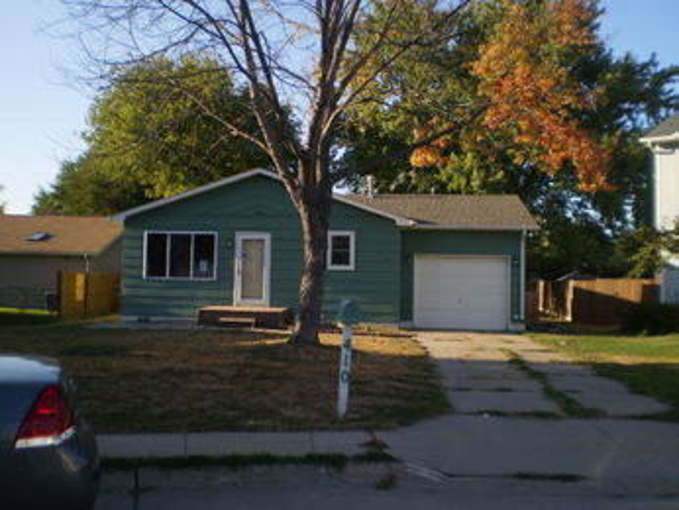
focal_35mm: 36
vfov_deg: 39.7
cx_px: 340
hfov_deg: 51.3
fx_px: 707
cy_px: 255
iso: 64
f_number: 3.1
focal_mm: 6.3
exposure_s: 1/500
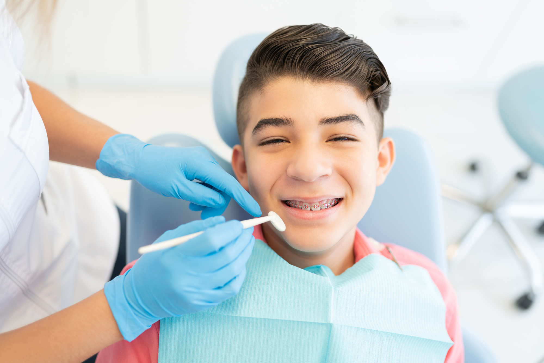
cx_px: 272
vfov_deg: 37.9
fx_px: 529
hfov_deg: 54.4
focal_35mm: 35
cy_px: 182
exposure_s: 1/160
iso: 200
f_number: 1.8
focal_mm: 35
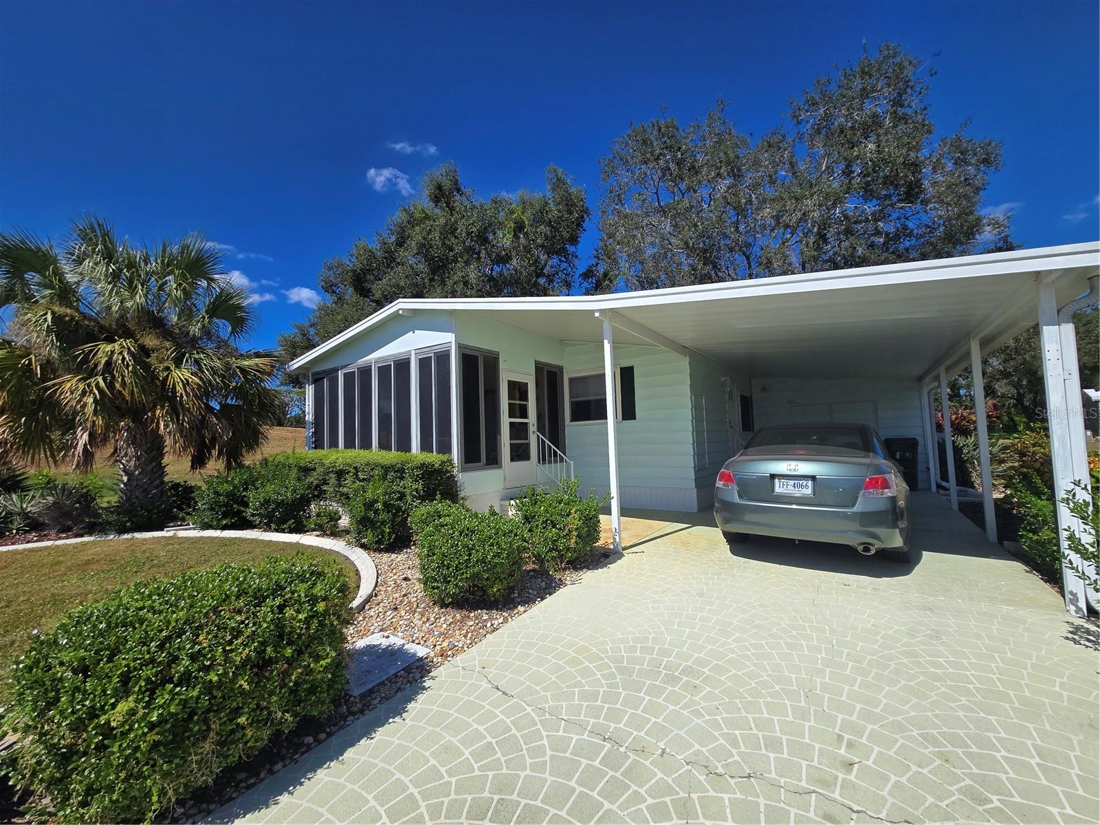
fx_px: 413
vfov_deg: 89.9
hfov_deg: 106.2
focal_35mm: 13
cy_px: 412
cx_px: 550
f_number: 2.2
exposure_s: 1/3363
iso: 50
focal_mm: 2.2
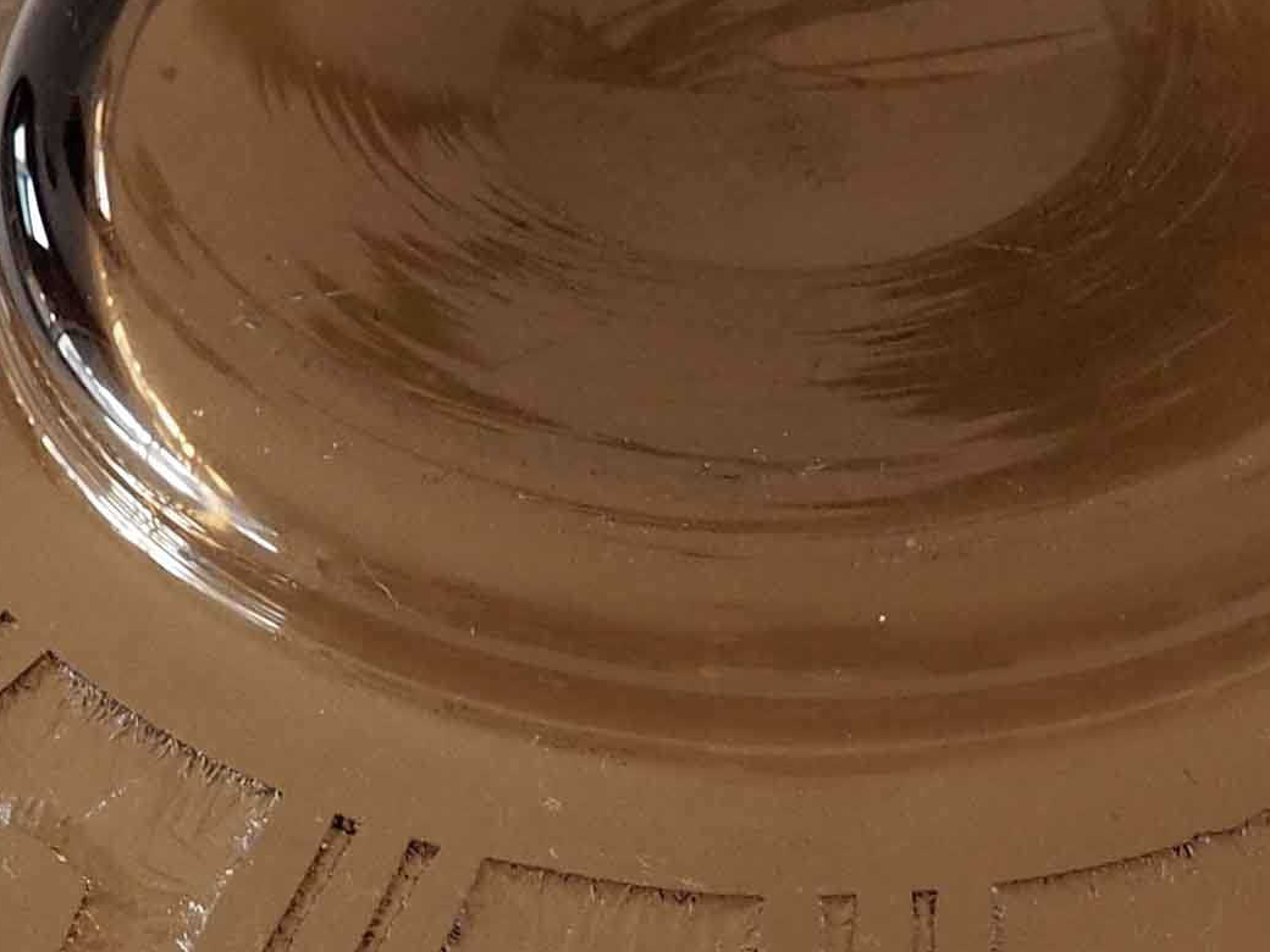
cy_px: 1031
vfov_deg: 7.6
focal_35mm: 195
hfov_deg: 10.1
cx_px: 812
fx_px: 7154
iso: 800
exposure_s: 1/60
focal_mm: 22
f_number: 4.5
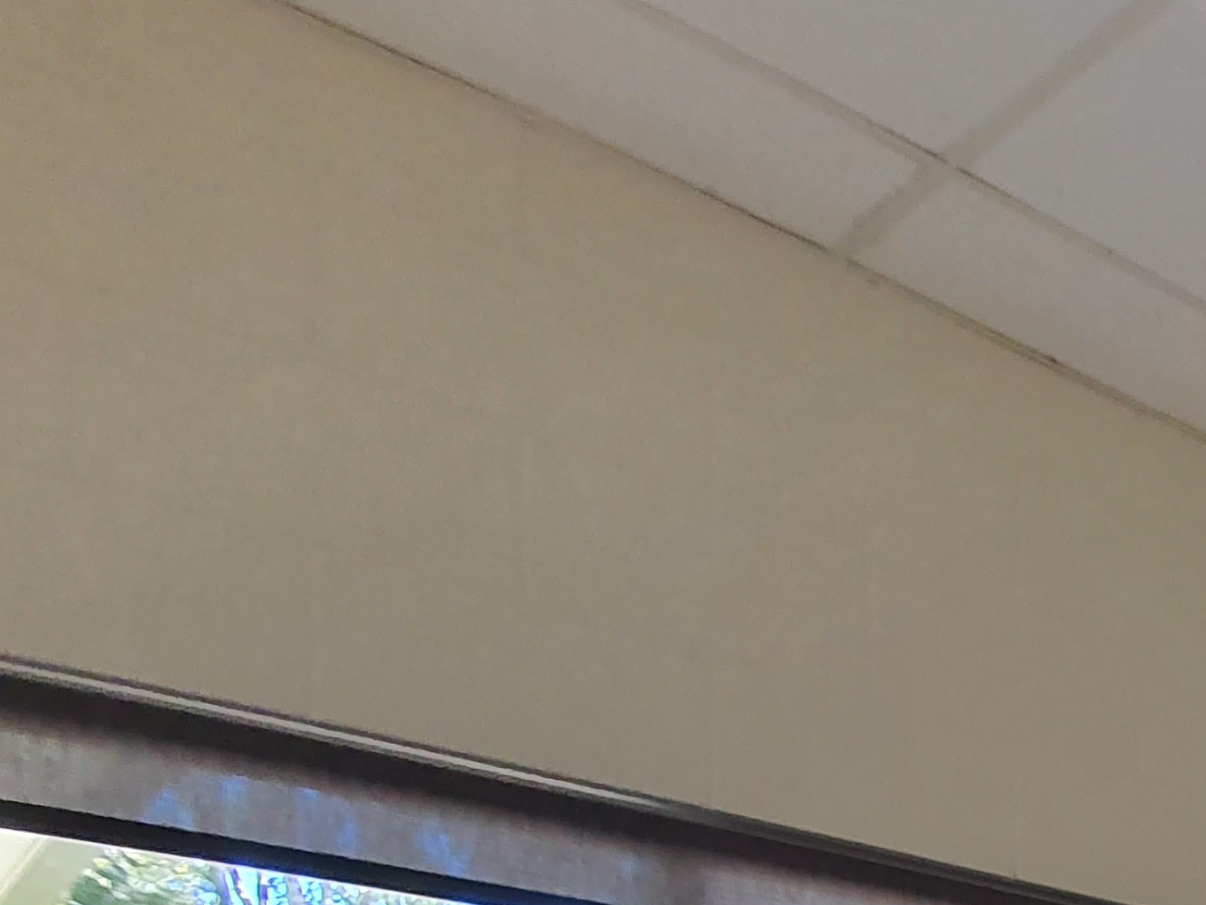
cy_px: 1428
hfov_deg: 28.3
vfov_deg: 23.6
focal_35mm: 46
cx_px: 1778
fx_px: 1603
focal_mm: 1.8
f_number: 2.2
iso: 125
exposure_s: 1/50
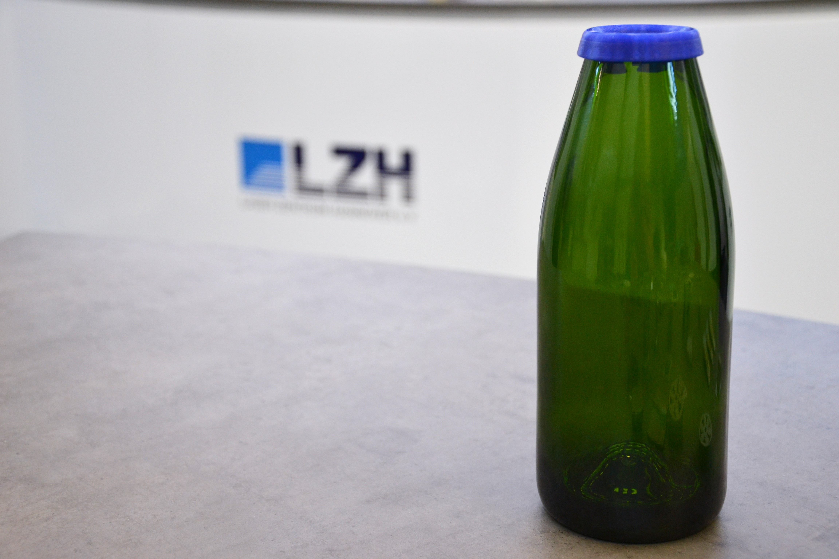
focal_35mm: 63
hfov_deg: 31.9
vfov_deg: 21.6
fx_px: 1468
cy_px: 280
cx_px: 420
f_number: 4.8
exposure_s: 1/60
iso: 560
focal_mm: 42
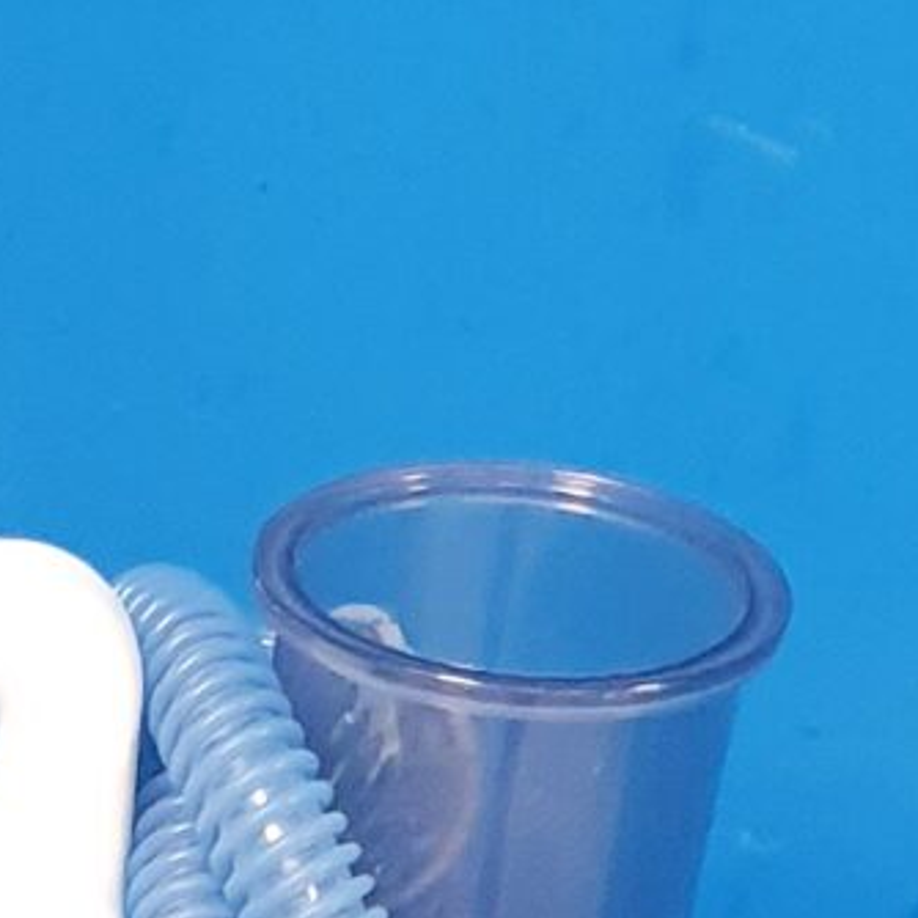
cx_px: -591
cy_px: 1954
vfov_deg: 9.2
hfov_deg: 9.6
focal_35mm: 176
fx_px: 5281
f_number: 2.4
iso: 320
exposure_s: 1/50
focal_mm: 4.3
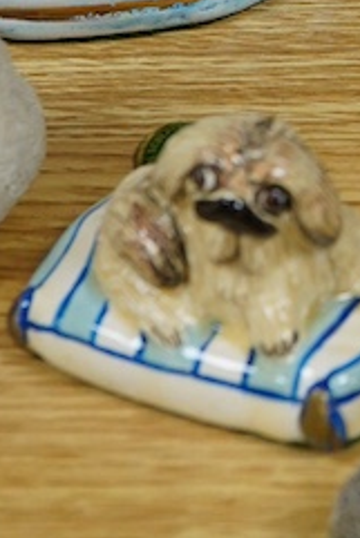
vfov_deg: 12.0
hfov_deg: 7.9
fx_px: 2516
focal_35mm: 168
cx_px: 646
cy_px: -87
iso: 1250
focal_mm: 30
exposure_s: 1/125
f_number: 10
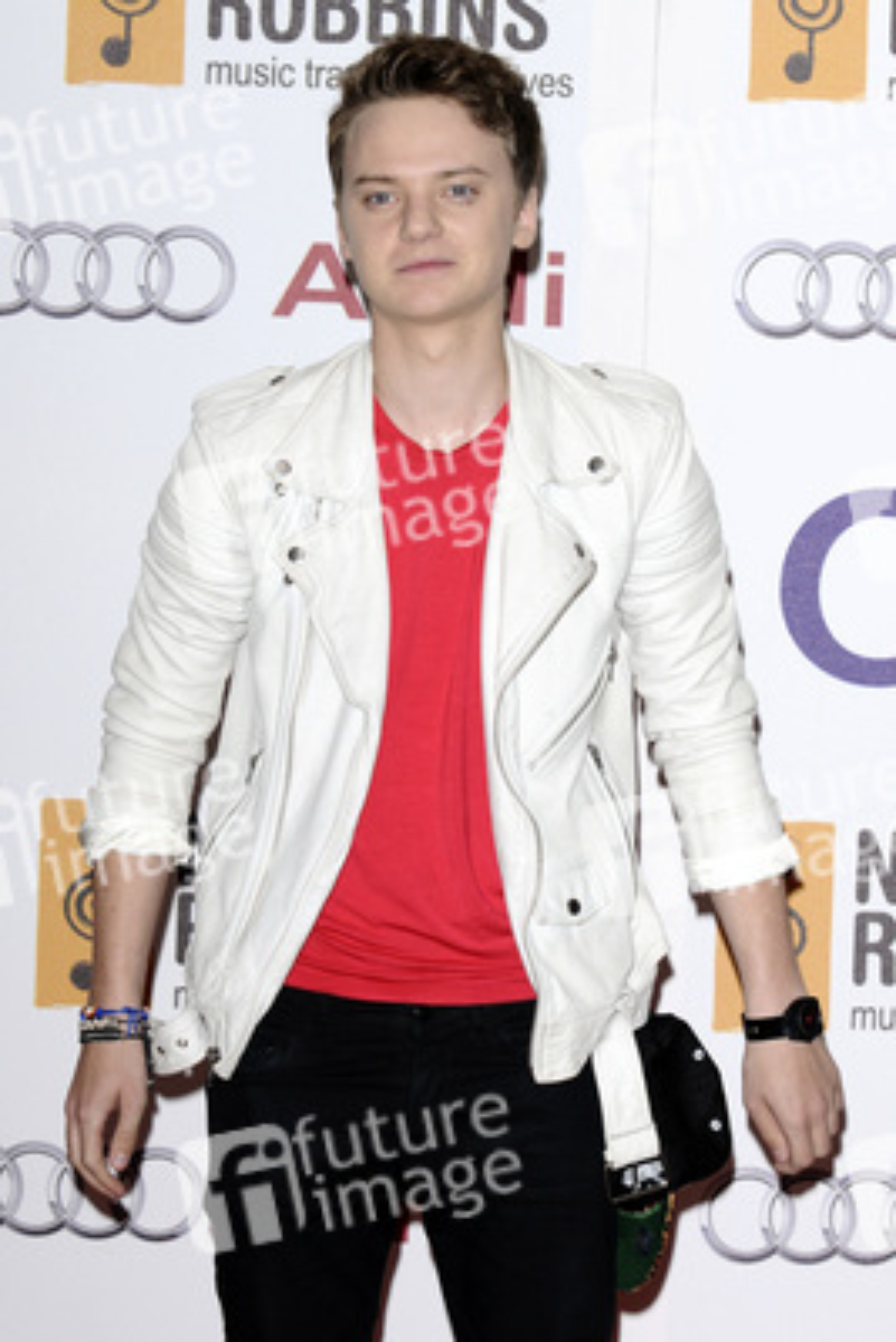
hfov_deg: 10.6
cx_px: 448
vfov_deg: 15.9
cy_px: 671
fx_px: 4811
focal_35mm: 129
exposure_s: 1/250
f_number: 4.5
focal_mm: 86
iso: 320
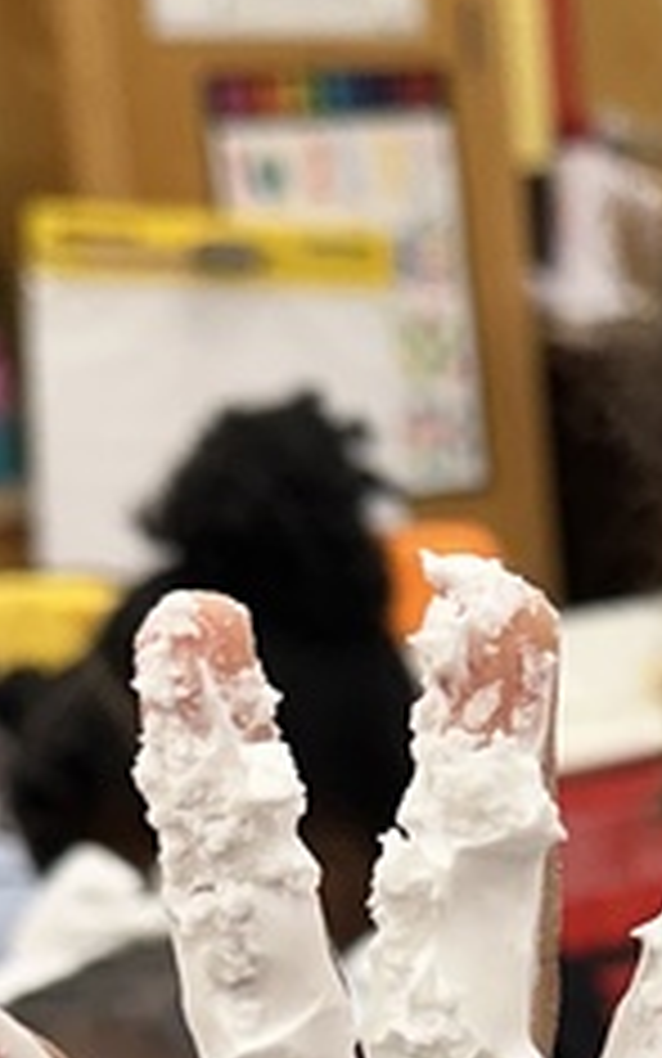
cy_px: 1225
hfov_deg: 11.1
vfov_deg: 18.0
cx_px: 1144
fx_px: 3202
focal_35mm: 111
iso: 160
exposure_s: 1/120
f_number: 1.78
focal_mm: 6.86
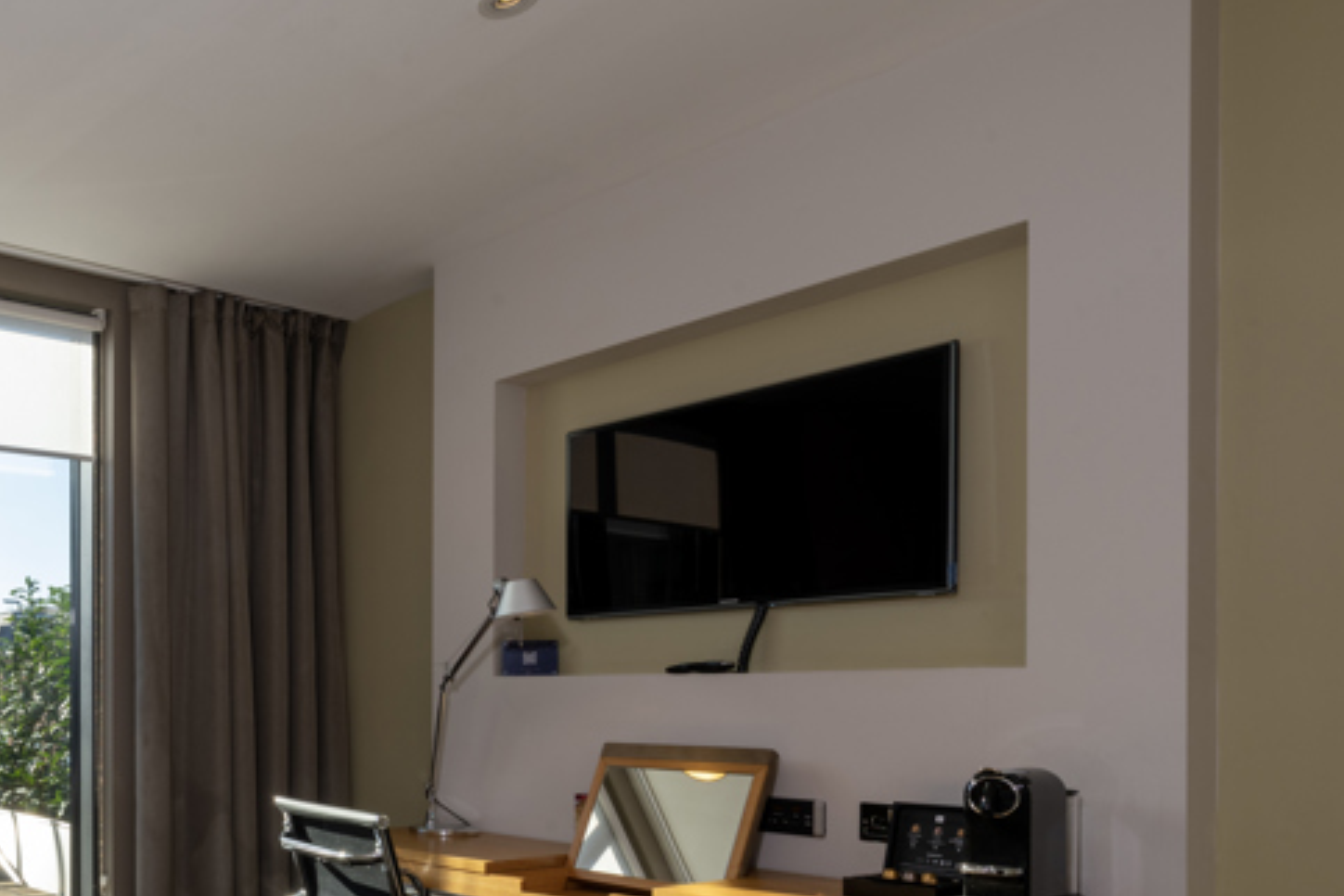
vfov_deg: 42.9
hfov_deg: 51.9
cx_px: 22
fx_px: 1083
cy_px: 715
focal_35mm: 29
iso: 100
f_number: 16
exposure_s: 1/25
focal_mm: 14
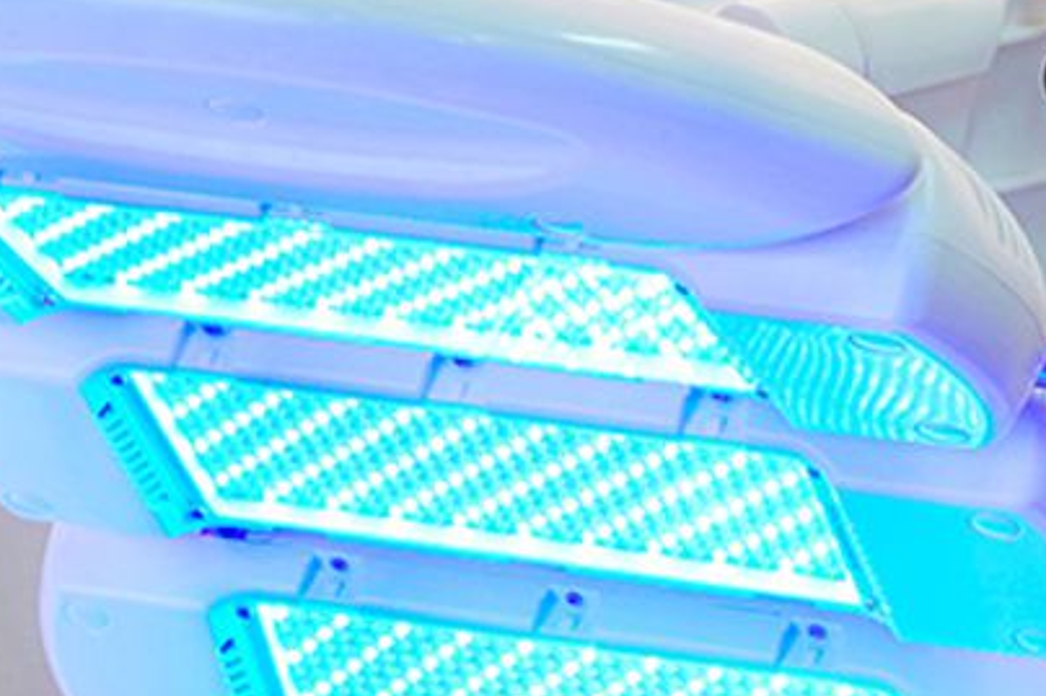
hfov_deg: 38.0
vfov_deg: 26.0
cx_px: 406
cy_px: 316
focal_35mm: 52
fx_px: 1510
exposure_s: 1/160
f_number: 3.2
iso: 320
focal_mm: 35
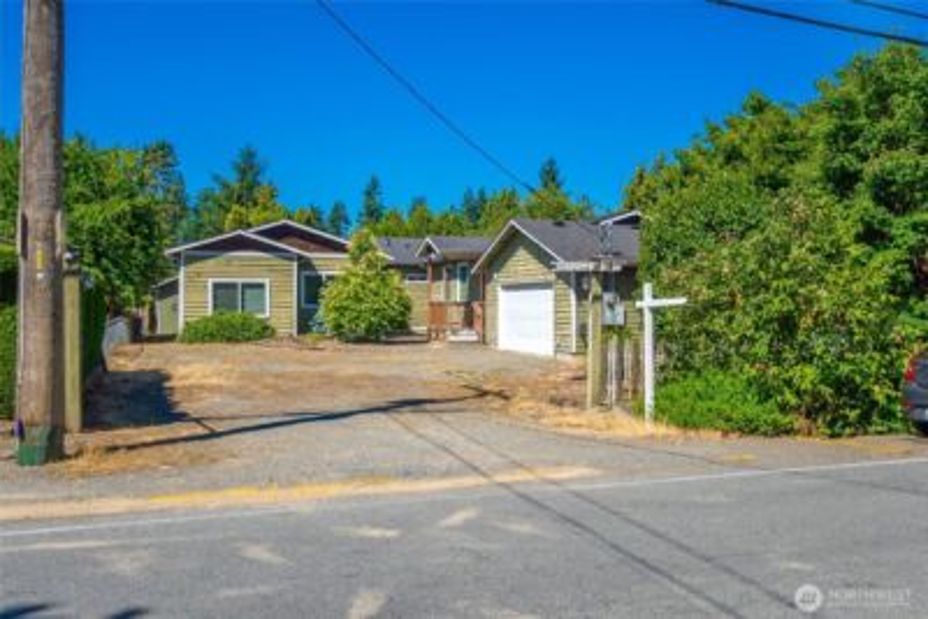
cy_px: 310
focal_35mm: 24
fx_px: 619
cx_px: 464
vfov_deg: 53.2
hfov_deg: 73.7
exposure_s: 1/160
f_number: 7.1
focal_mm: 24
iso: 80
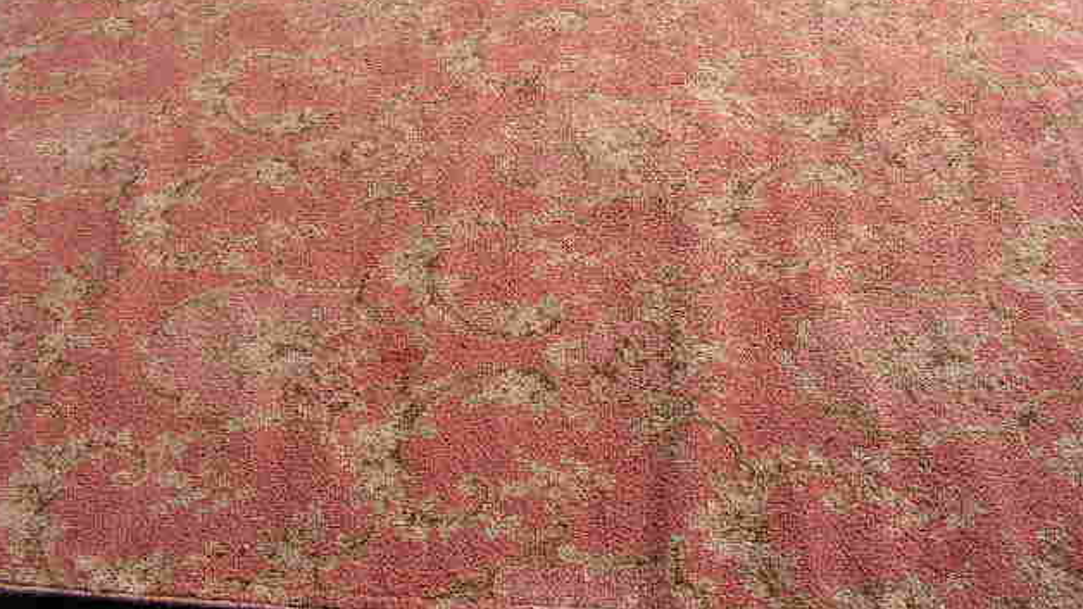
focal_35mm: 40
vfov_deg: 29.5
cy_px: 197
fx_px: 1148
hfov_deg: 50.5
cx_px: 533
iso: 64
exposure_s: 1/400
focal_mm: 6
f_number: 4.8
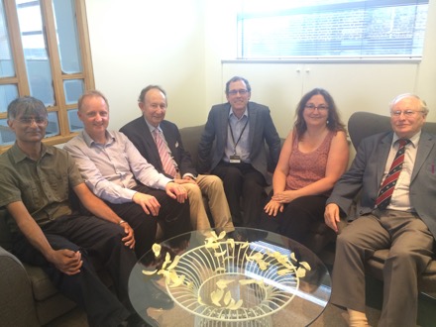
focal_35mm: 30
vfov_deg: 46.8
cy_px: 164
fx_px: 378
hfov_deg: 60.0
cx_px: 218
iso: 80
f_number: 2.2
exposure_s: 1/33
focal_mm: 4.12
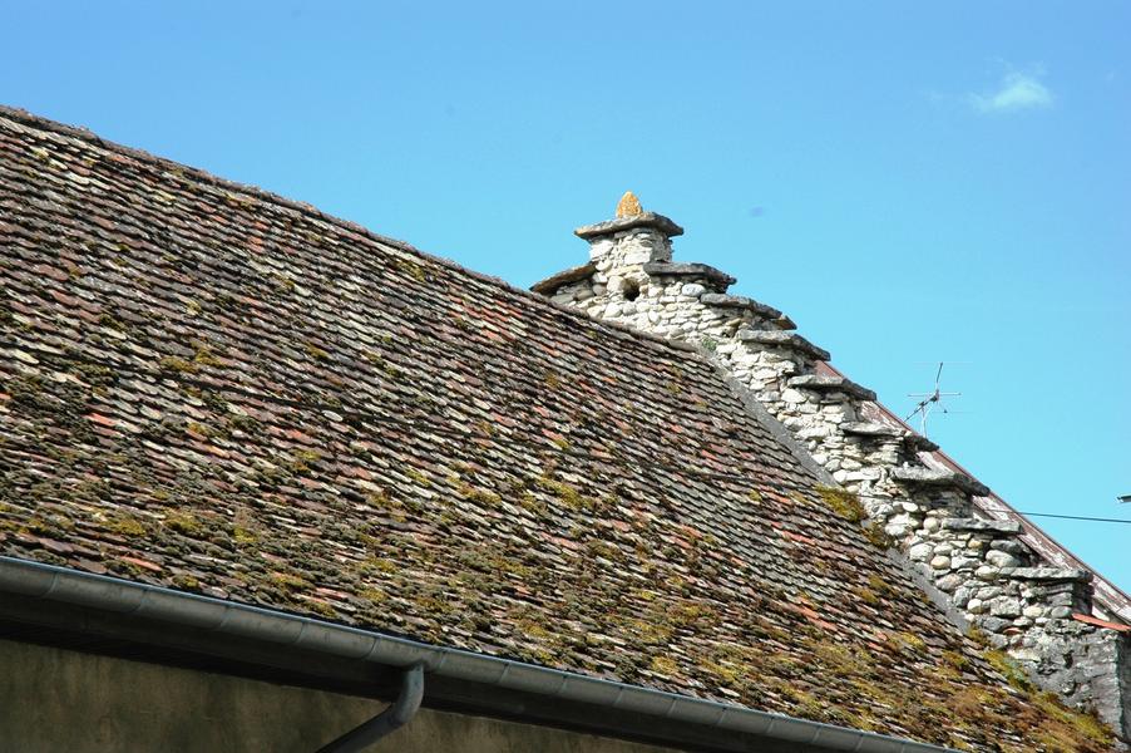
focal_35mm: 105
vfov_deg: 13.0
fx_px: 3296
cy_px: 376
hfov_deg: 19.5
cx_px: 566
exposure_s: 1/320
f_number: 9
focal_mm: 70
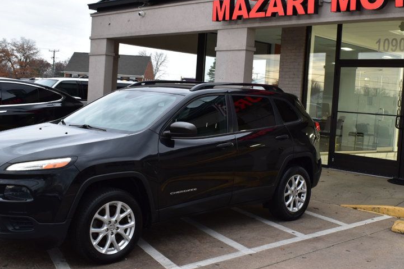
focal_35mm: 47
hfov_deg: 41.8
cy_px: 127
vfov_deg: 28.6
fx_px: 527
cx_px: 233
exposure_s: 1/30
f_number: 7.1
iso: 400
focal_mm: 22
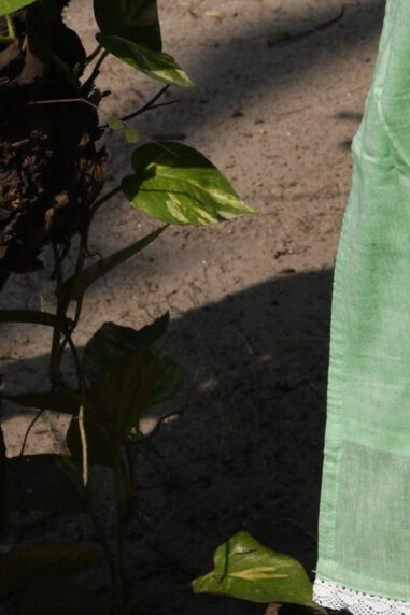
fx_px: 4205
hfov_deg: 5.5
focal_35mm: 246
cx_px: 582
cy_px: -154
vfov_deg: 8.3
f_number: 11
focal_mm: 46
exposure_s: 1/500
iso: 400
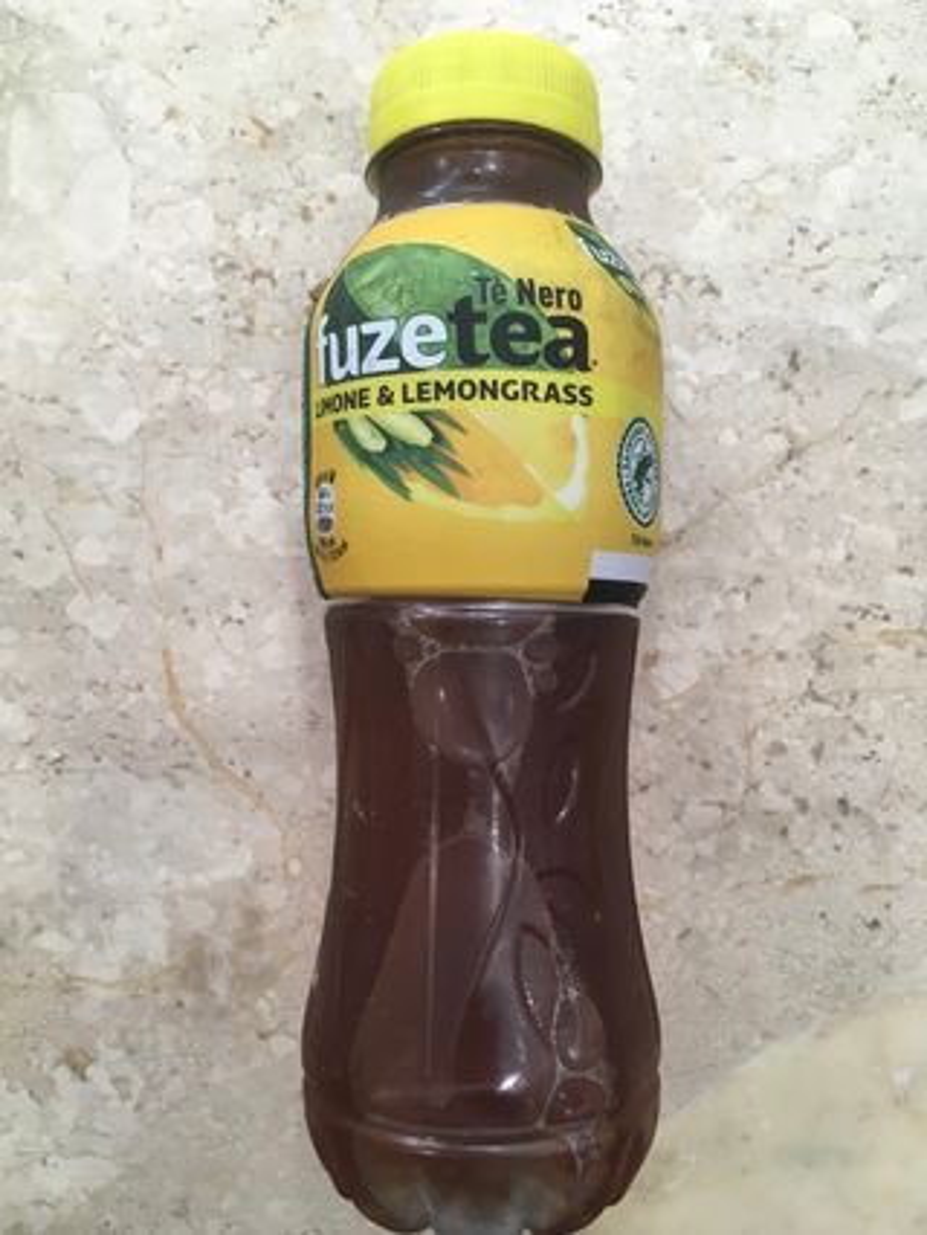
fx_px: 1034
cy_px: 618
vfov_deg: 61.6
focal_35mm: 29
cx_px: 464
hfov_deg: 48.3
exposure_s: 1/33
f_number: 2.2
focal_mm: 4.15
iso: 40
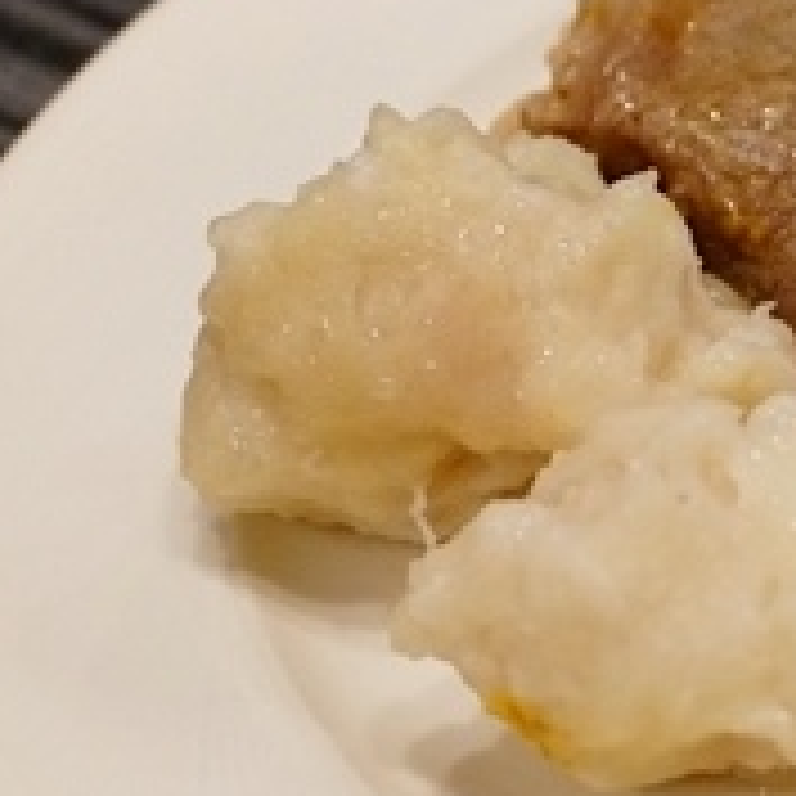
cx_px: 1124
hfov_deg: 12.9
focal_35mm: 129
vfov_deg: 13.5
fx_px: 3369
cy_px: 519
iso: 1250
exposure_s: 1/60
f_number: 4.5
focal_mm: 29
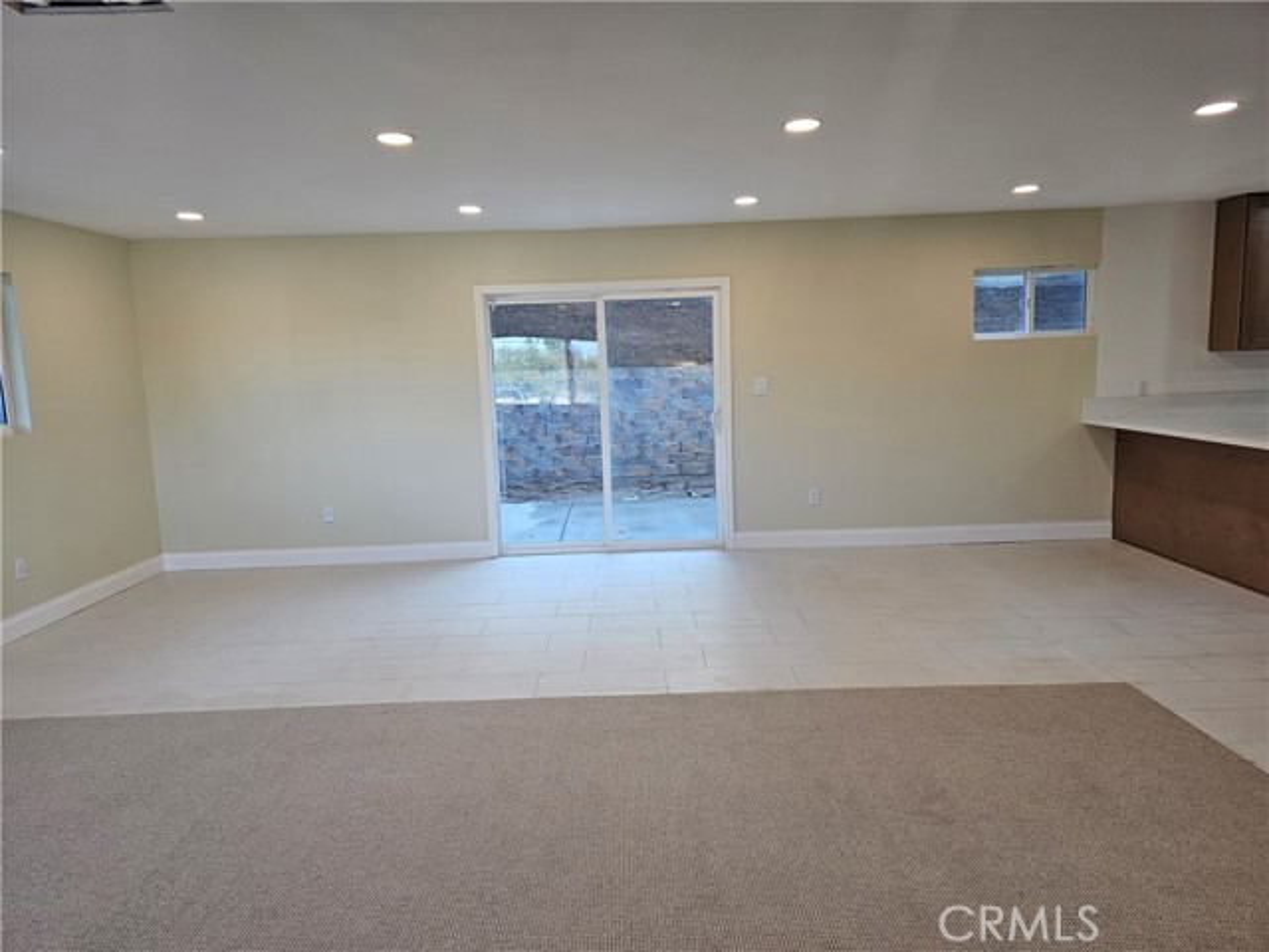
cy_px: 476
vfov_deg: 58.9
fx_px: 843
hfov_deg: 73.9
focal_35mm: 23
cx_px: 634
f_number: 1.7
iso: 100
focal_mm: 6.3
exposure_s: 1/180
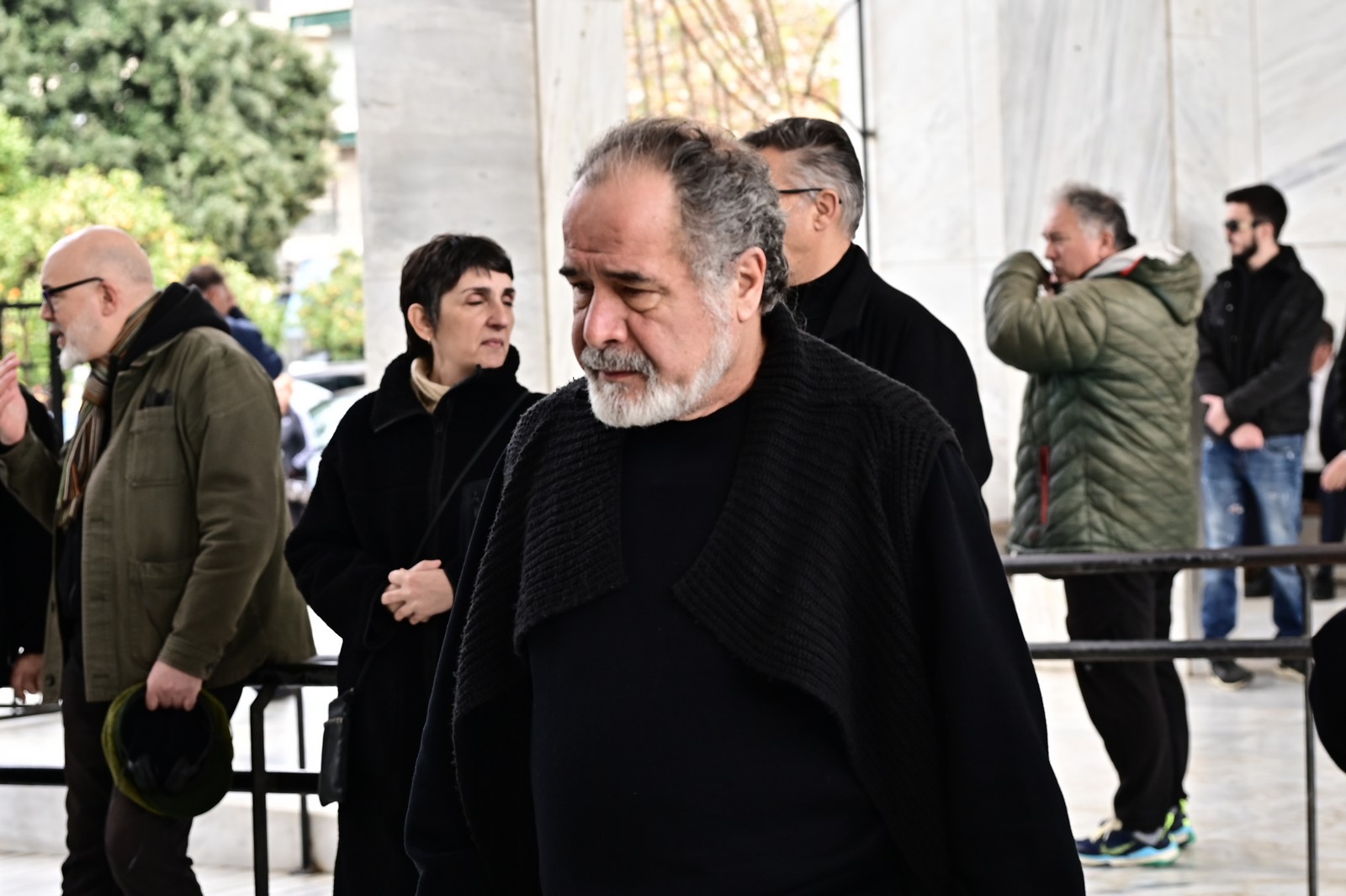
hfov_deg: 35.1
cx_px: 673
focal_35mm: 57
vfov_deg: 23.8
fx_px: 2131
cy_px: 448
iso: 400
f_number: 4
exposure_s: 1/400
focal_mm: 57
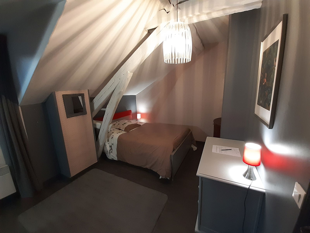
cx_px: 155
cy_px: 116
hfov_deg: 106.2
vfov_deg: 89.9
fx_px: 116
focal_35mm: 13
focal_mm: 1.13
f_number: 2.2
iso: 320
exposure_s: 1/25
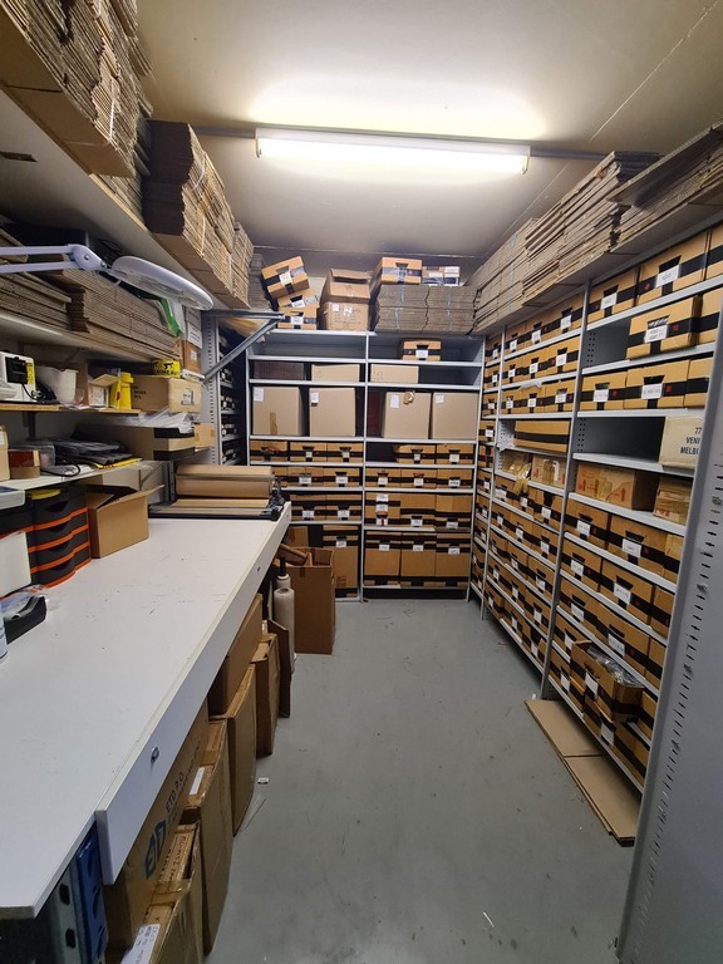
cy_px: 482
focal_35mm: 13
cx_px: 362
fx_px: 362
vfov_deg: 106.2
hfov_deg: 89.9
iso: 400
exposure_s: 1/50
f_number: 2.2
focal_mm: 2.2
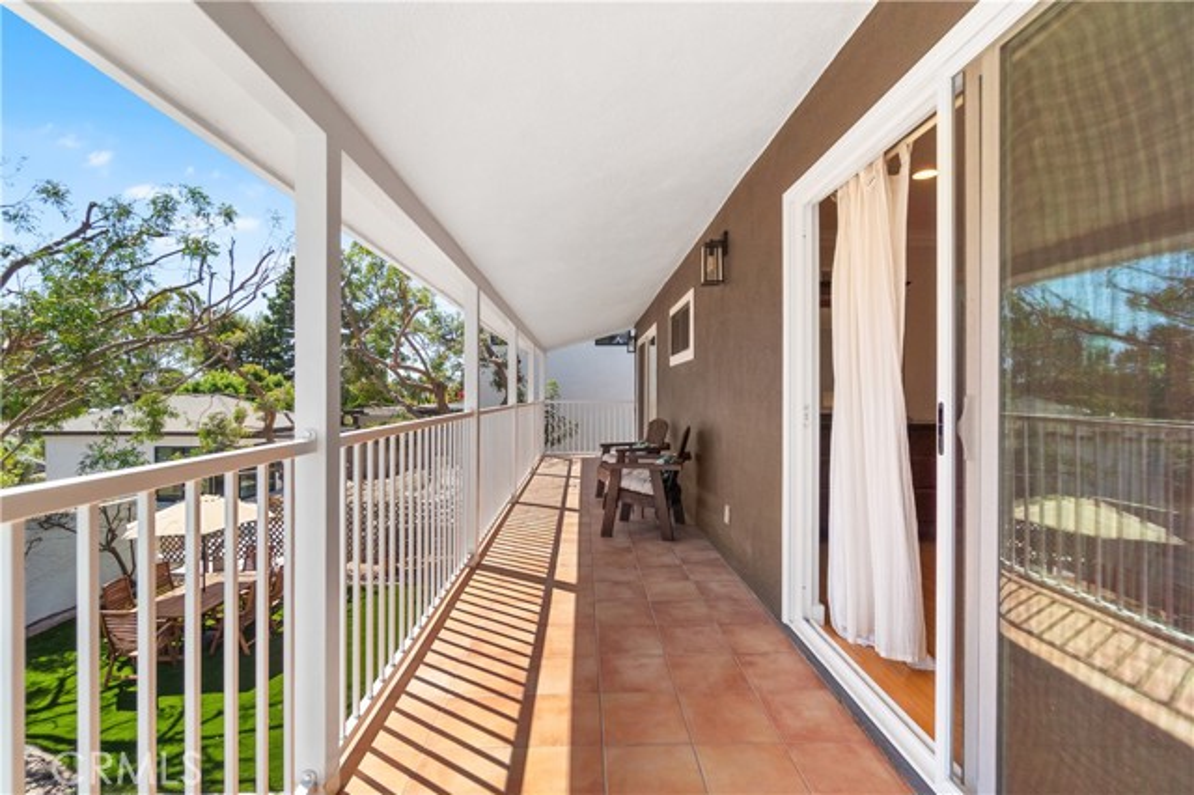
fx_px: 497
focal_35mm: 15
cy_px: 398
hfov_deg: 100.4
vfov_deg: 77.3
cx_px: 597
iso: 100
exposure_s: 1/500
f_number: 7.1
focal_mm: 10
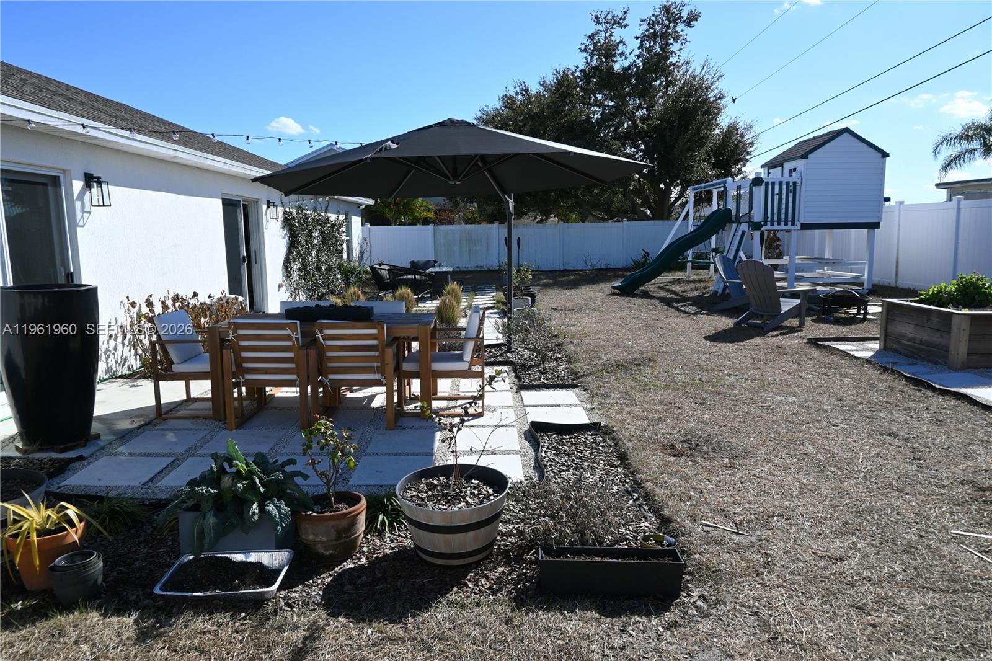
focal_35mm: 24
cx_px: 496
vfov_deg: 53.1
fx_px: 661
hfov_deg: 73.8
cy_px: 330
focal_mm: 16
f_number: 7.1
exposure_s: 1/400
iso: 100
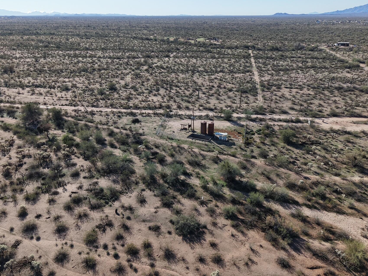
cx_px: 191
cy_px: 151
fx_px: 308
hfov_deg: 61.6
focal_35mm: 29
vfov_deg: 48.2
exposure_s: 1/125
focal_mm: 8.67
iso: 210
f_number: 1.8
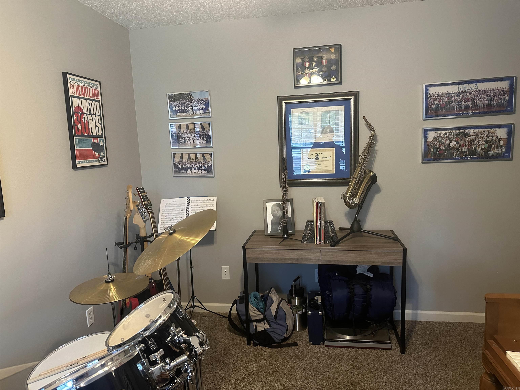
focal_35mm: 24
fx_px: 361
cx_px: 260
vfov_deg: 56.8
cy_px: 195
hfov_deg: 71.6
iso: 400
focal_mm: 6.86
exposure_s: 1/60
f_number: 1.78
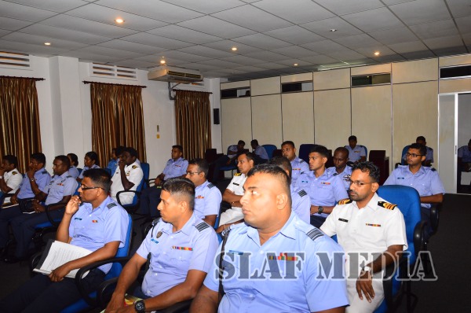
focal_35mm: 27
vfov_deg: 47.8
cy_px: 156
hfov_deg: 67.5
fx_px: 353
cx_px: 236
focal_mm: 18
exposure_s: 1/100
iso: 400
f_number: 7.1
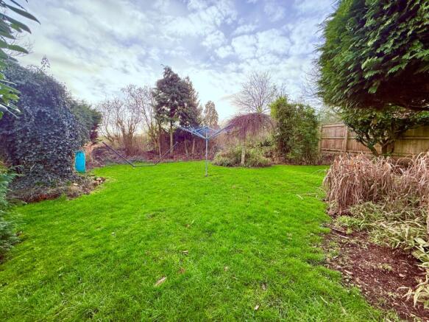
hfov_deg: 102.1
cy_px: 161
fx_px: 173
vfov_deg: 85.7
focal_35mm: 14
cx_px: 214
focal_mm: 2.22
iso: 64
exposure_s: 1/347
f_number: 2.2
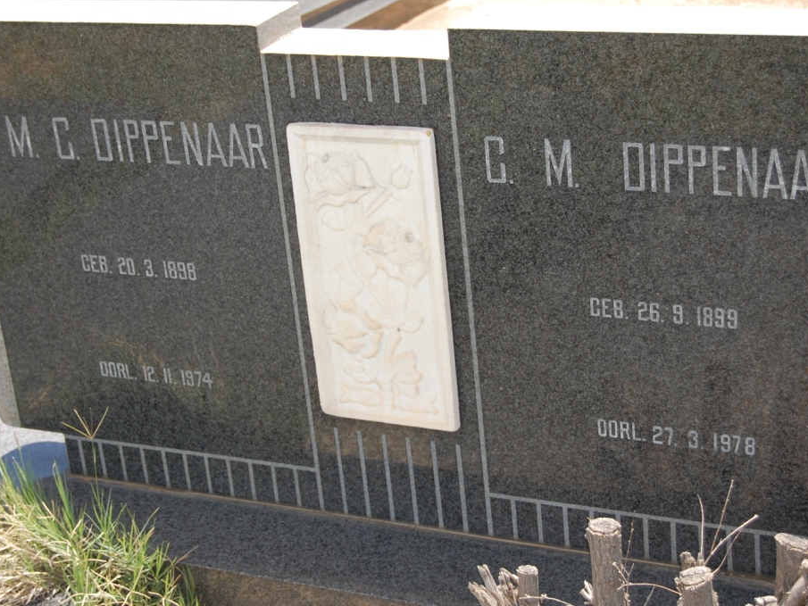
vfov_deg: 19.6
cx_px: 377
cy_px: 303
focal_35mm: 75
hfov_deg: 26.0
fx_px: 1751
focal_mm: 46
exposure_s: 1/500
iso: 360
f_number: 5.6
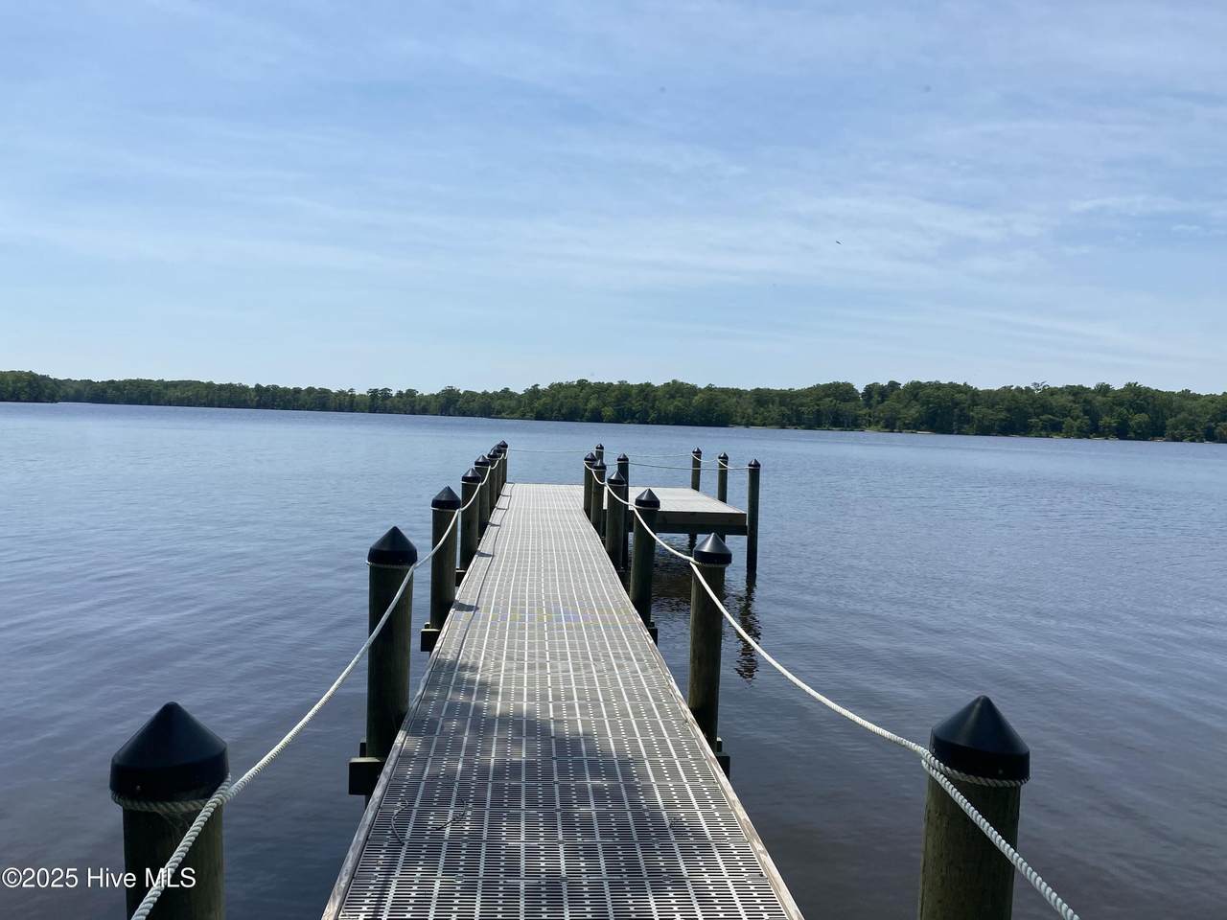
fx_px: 922
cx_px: 614
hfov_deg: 67.3
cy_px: 460
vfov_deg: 53.1
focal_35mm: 26
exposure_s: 1/5025
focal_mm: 4.25
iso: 32
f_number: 1.8
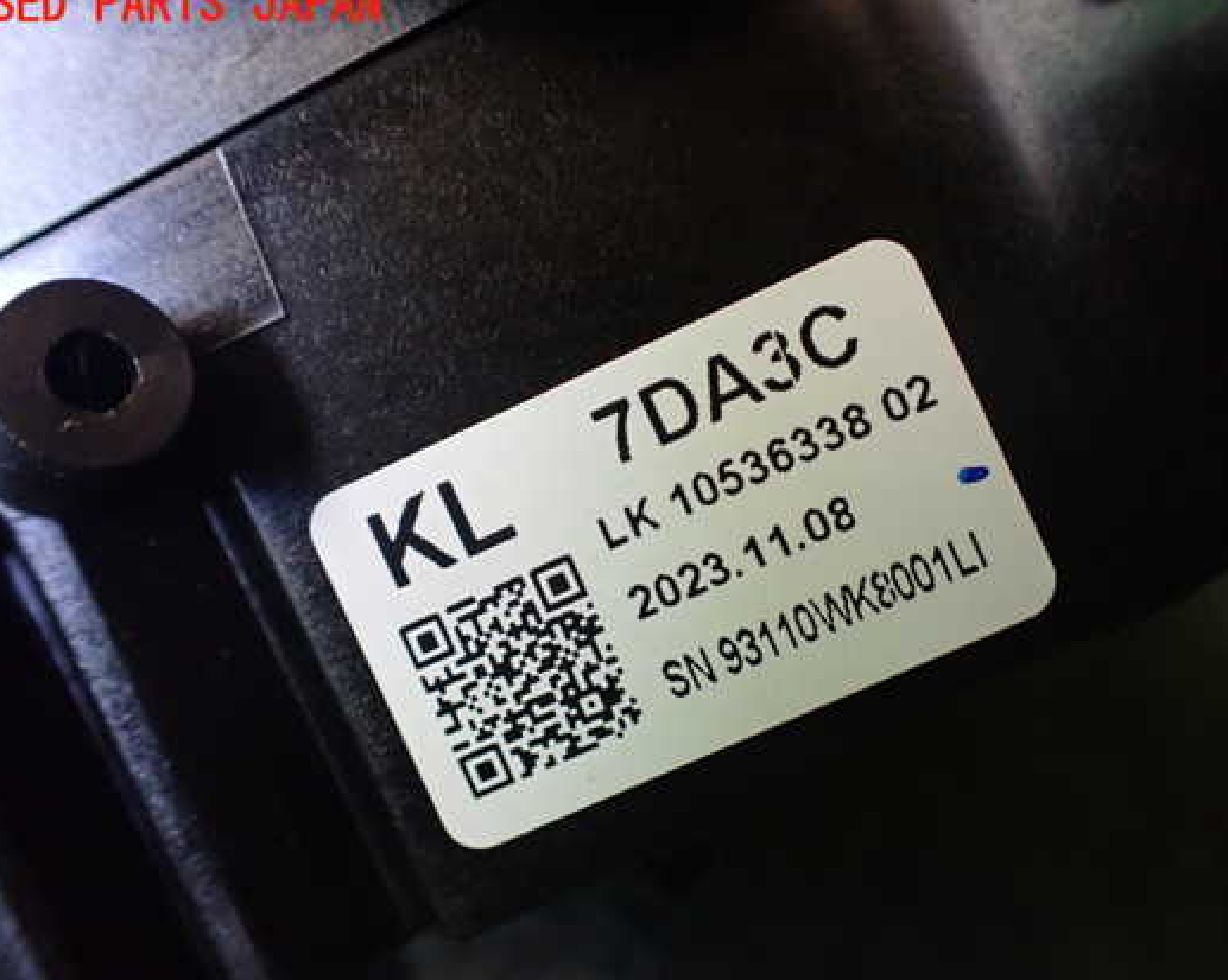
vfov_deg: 43.3
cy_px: 510
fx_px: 1235
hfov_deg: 52.8
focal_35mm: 34
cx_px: 663
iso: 800
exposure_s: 1/100
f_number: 2.3
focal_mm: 5.4
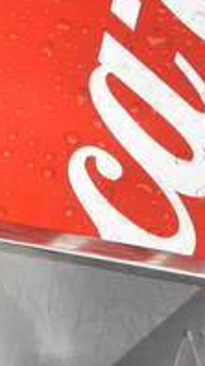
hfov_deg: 8.3
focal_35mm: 145
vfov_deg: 13.6
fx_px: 1405
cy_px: 611
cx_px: -24
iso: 720
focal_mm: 20
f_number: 3.5
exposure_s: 1/30
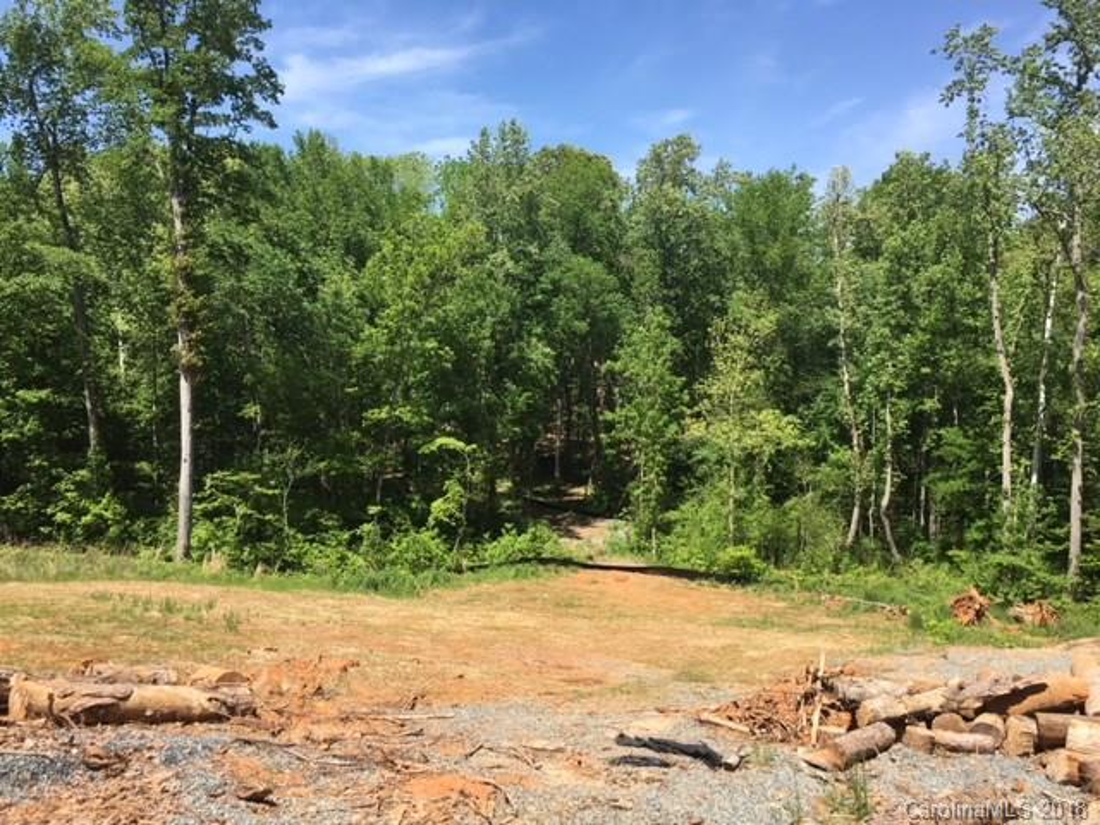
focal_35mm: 29
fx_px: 922
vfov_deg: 48.2
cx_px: 550
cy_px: 412
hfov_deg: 61.7
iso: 25
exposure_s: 1/855
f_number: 2.2
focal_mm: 4.15
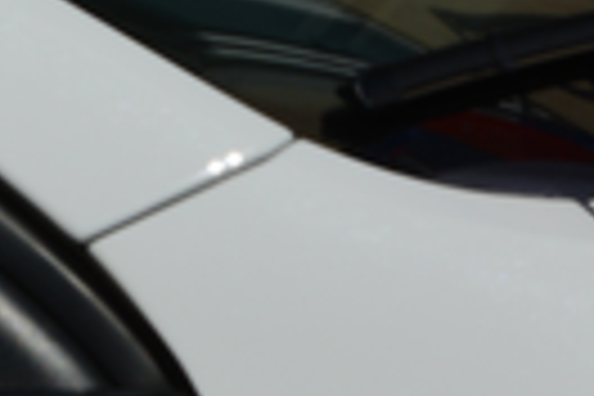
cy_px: 968
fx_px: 7978
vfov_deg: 2.8
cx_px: -308
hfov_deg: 4.2
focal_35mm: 484
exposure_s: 1/320
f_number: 13
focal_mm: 45
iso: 100
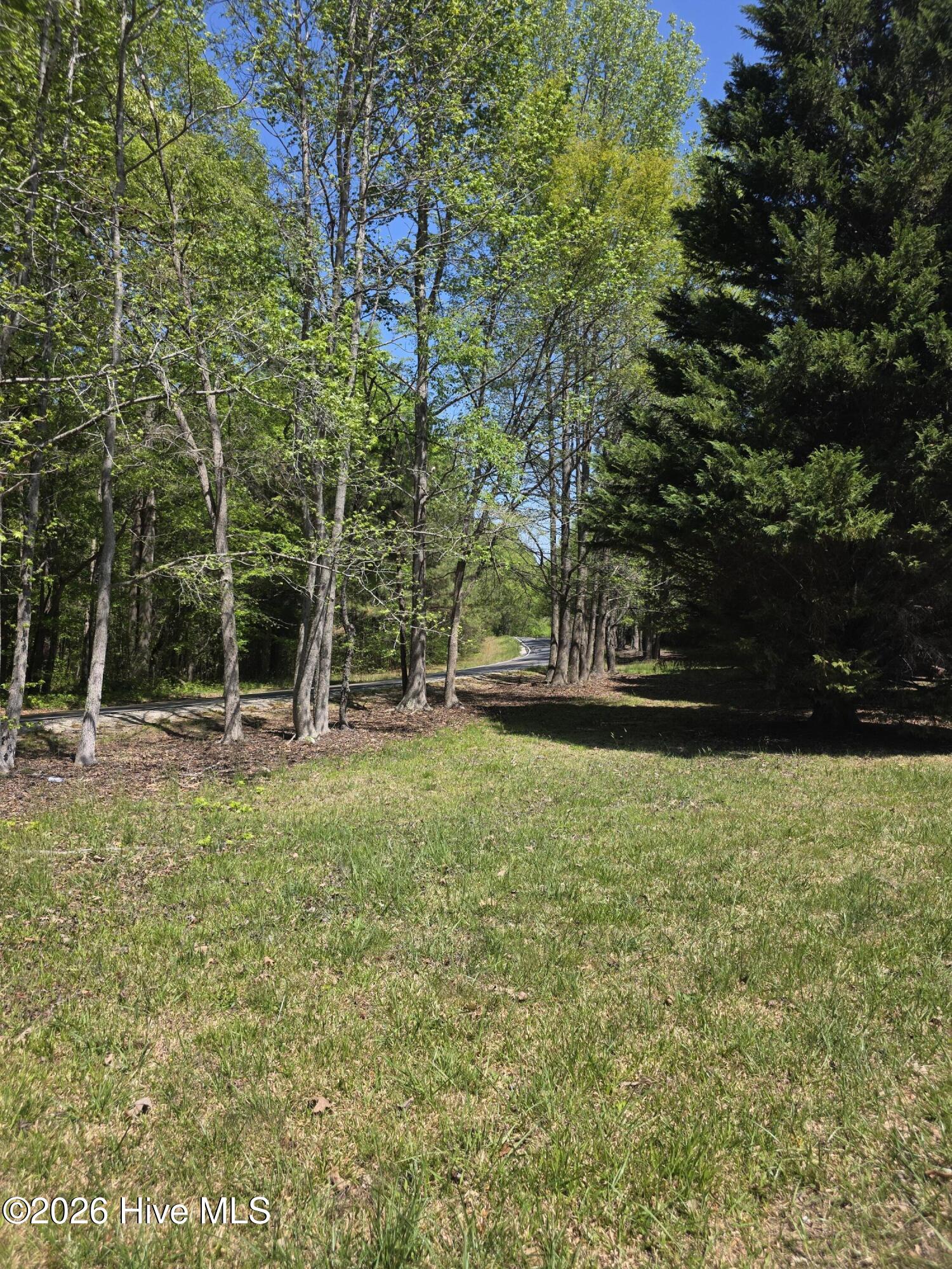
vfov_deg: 73.9
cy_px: 634
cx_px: 476
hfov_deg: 58.9
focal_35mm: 23
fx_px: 843
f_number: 1.7
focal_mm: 6.3
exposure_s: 1/4145
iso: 80
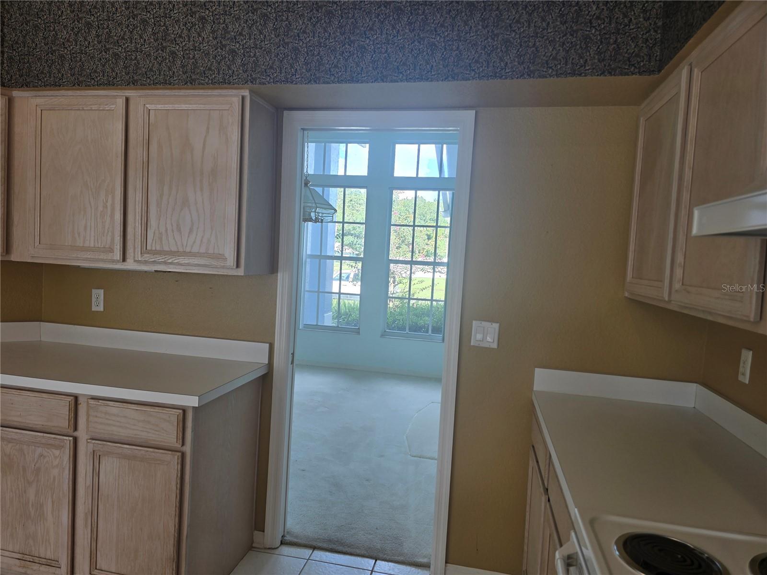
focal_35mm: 23
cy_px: 288
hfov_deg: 73.9
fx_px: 510
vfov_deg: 58.9
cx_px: 384
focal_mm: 6.3
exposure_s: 1/120
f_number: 1.7
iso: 25
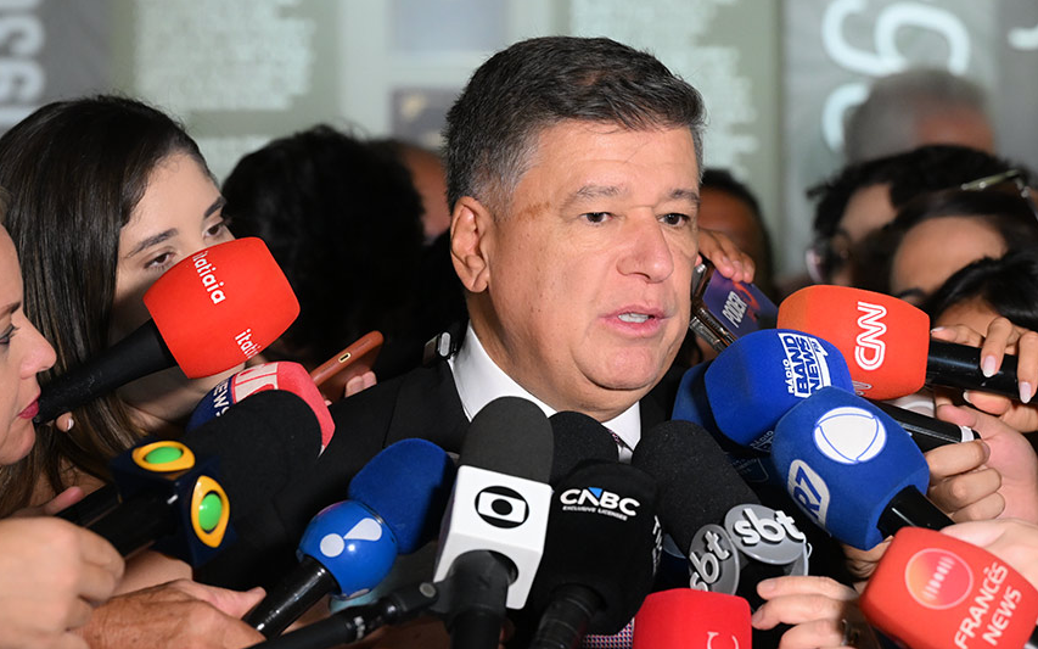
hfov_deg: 13.1
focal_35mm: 160
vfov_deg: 8.2
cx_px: 516
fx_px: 4526
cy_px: 345
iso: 3200
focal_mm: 104
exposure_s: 1/200
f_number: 4
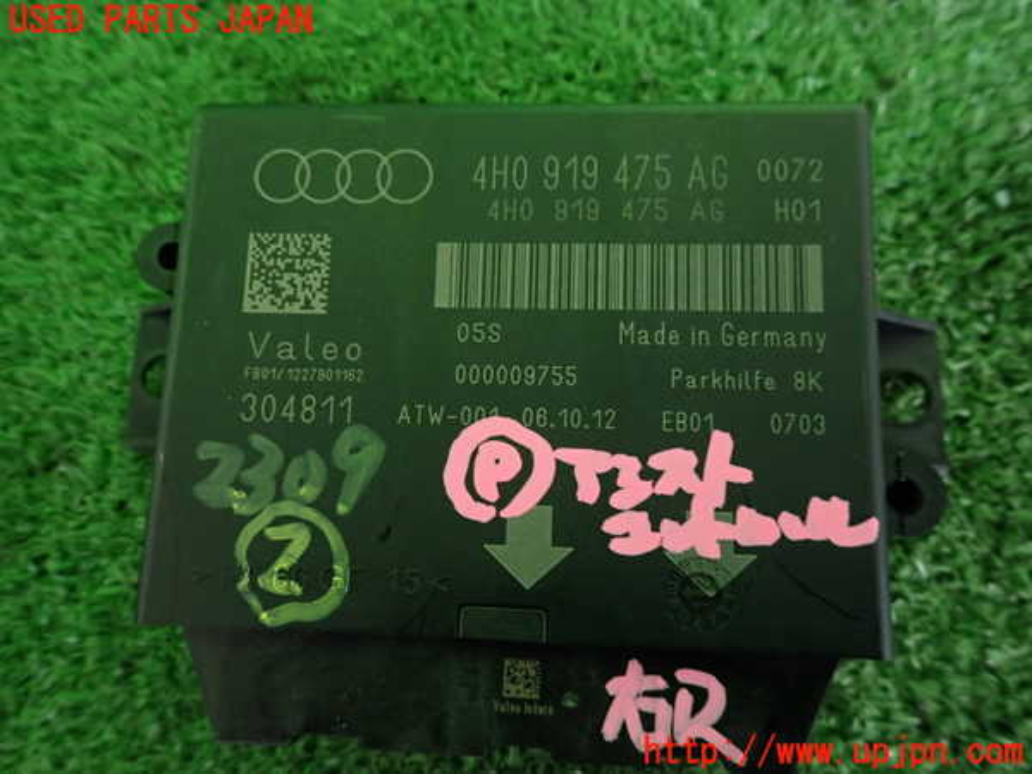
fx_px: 745
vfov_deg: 54.9
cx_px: 516
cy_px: 387
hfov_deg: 69.4
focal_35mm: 25
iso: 320
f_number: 2
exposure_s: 1/30
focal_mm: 4.5
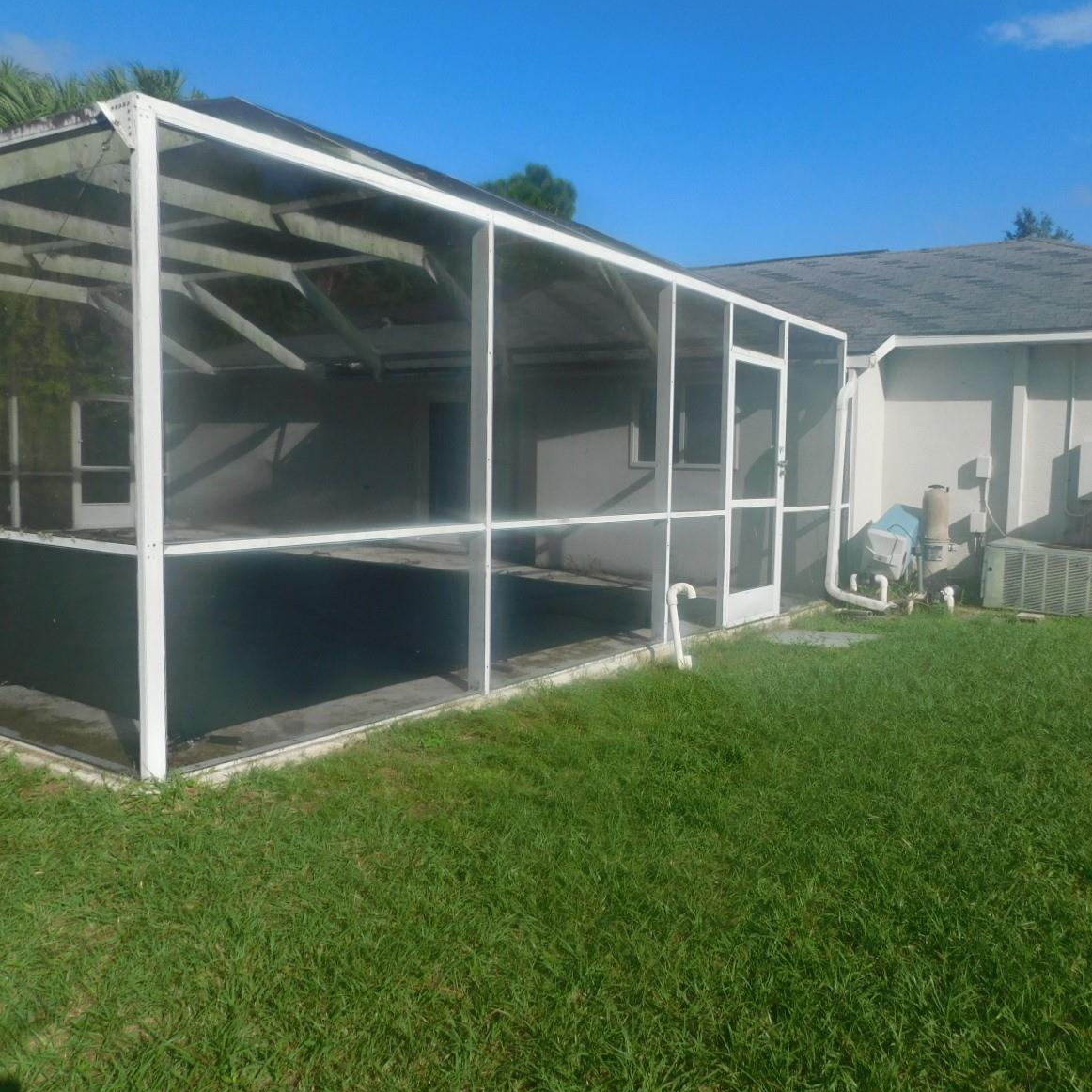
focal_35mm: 28
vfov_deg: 57.3
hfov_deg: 56.8
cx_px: 662
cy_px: 546
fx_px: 999
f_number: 6
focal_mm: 4
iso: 125
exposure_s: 1/640
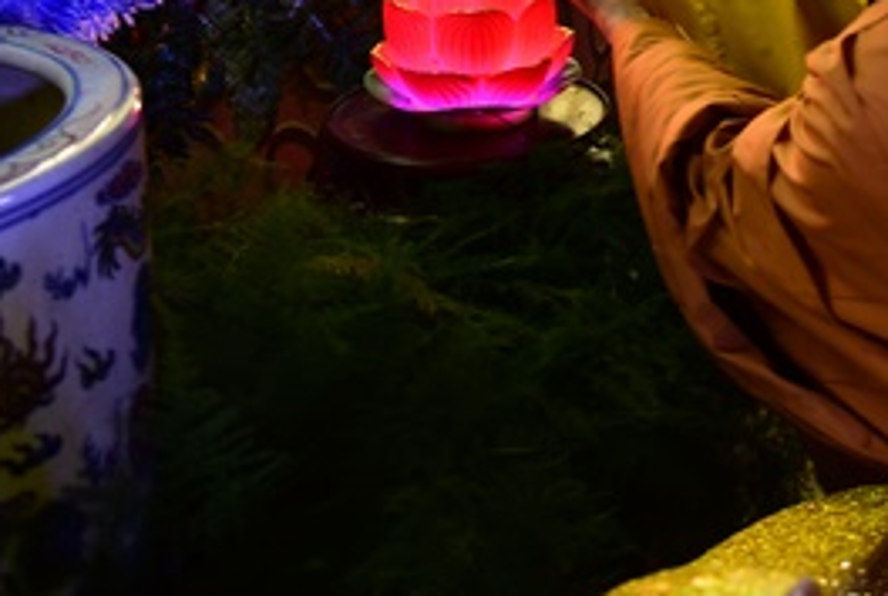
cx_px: 777
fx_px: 1458
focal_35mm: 59
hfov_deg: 32.4
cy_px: -98
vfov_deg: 21.6
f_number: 4
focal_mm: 24
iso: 2000
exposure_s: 1/15
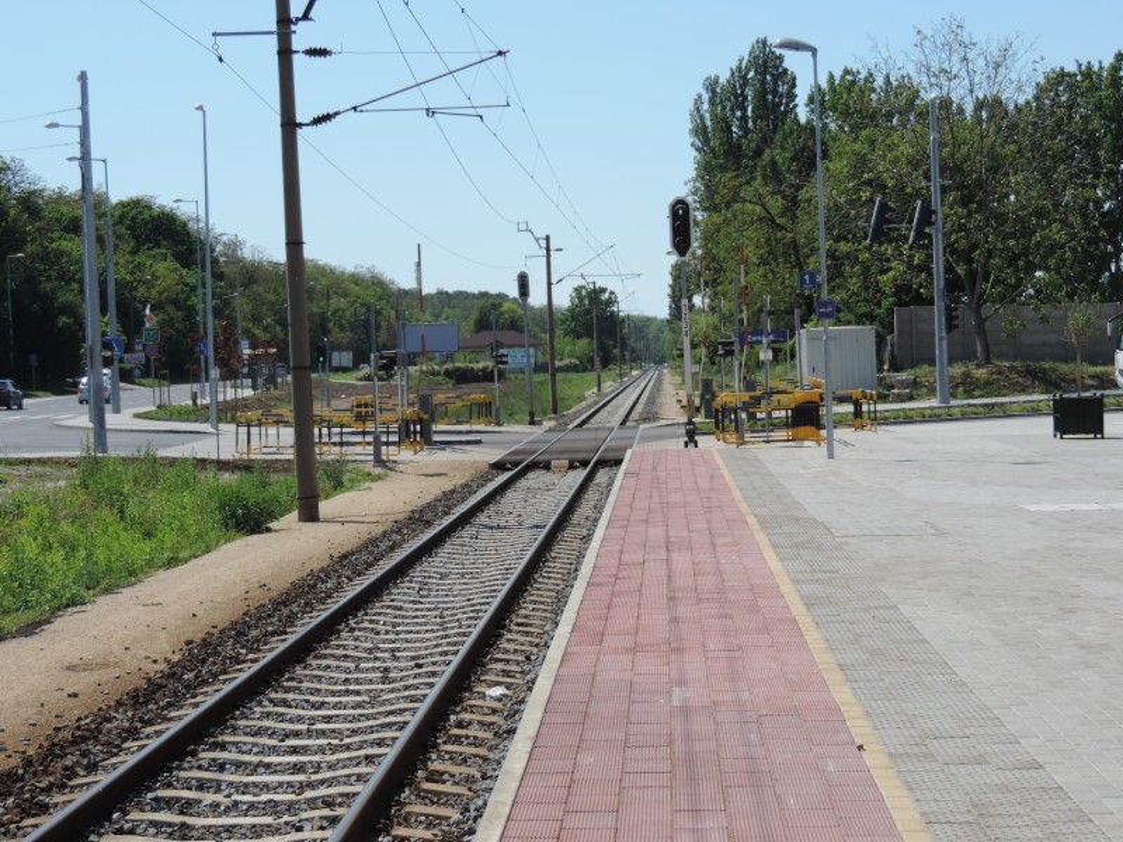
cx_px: 562
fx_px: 2271
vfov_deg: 21.0
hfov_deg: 27.8
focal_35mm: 70
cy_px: 421
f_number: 3.9
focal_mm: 12.4
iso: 80
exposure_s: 1/800
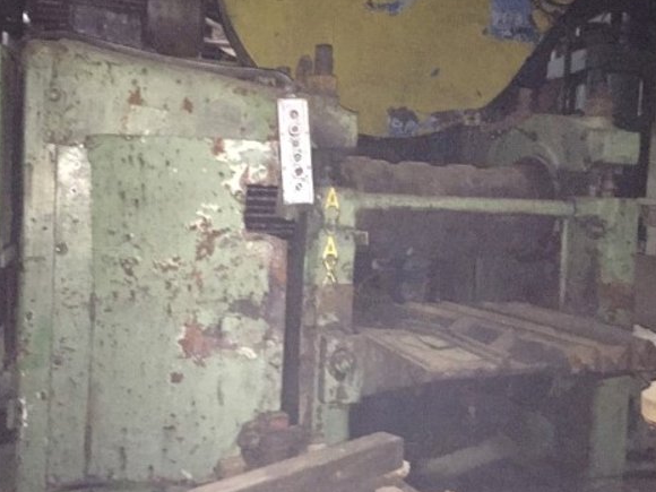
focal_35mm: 40
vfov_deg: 35.9
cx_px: 340
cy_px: 219
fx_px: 758
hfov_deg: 46.8
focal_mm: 4.15
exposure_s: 1/16
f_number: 2.2
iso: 1600
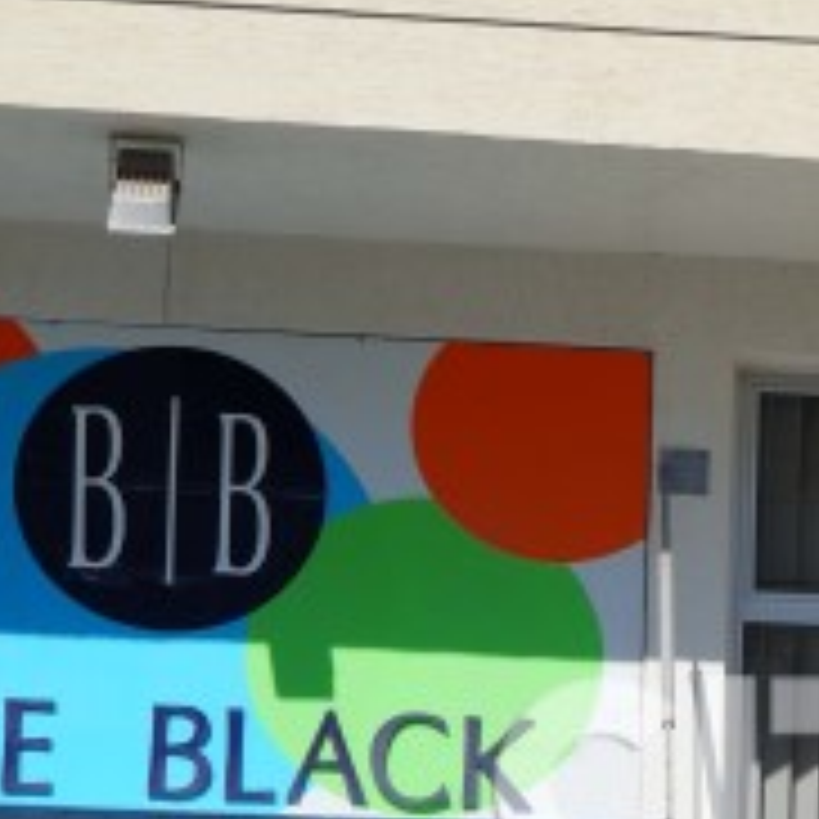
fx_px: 3774
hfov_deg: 12.1
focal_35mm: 141
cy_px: 864
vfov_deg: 12.2
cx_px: 1042
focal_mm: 28
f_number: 16
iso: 100
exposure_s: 1/125
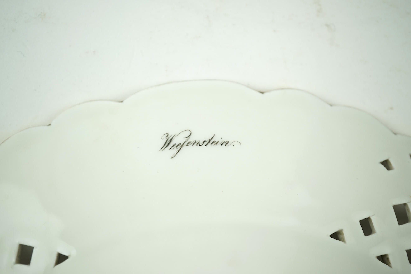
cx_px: 206
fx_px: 514
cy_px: 137
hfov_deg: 43.6
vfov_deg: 29.9
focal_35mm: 45
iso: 320
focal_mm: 30
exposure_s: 1/60
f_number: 6.3
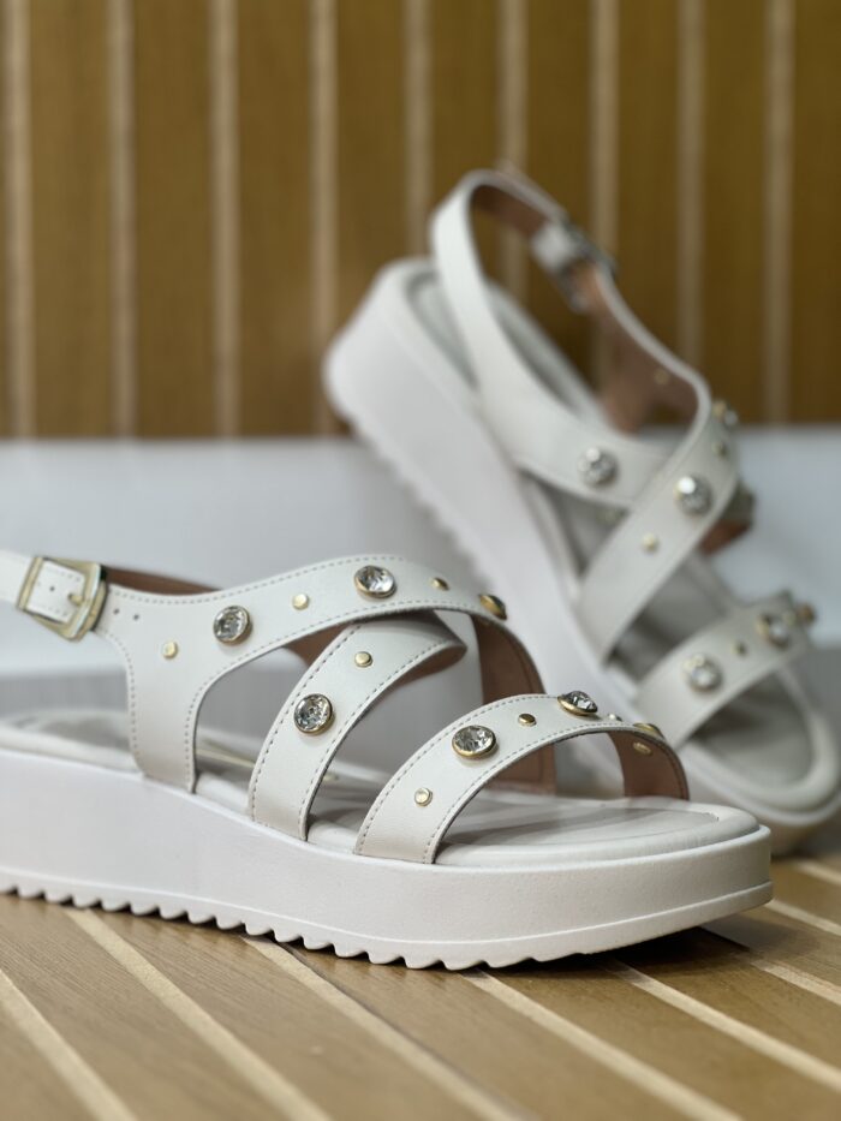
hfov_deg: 19.1
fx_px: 2494
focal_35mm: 77
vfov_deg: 25.3
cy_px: 560
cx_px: 420
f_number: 2.8
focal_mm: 9
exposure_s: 1/120
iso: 80
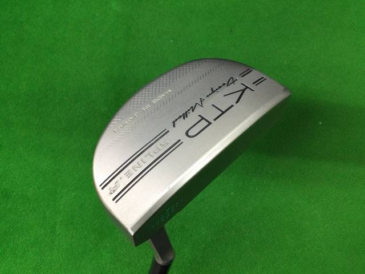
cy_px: 137
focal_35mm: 31
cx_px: 182
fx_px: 327
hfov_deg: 58.4
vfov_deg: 45.4
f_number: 2.4
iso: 80
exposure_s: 1/30
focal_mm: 3.3
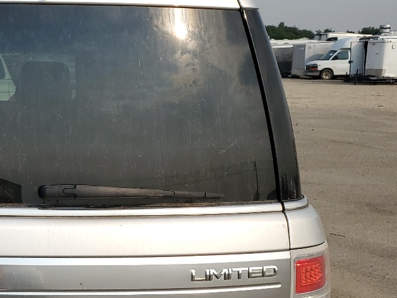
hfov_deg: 27.5
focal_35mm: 65
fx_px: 745
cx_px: -29
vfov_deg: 22.3
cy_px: 237
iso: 50
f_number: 1.5
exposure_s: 1/3333
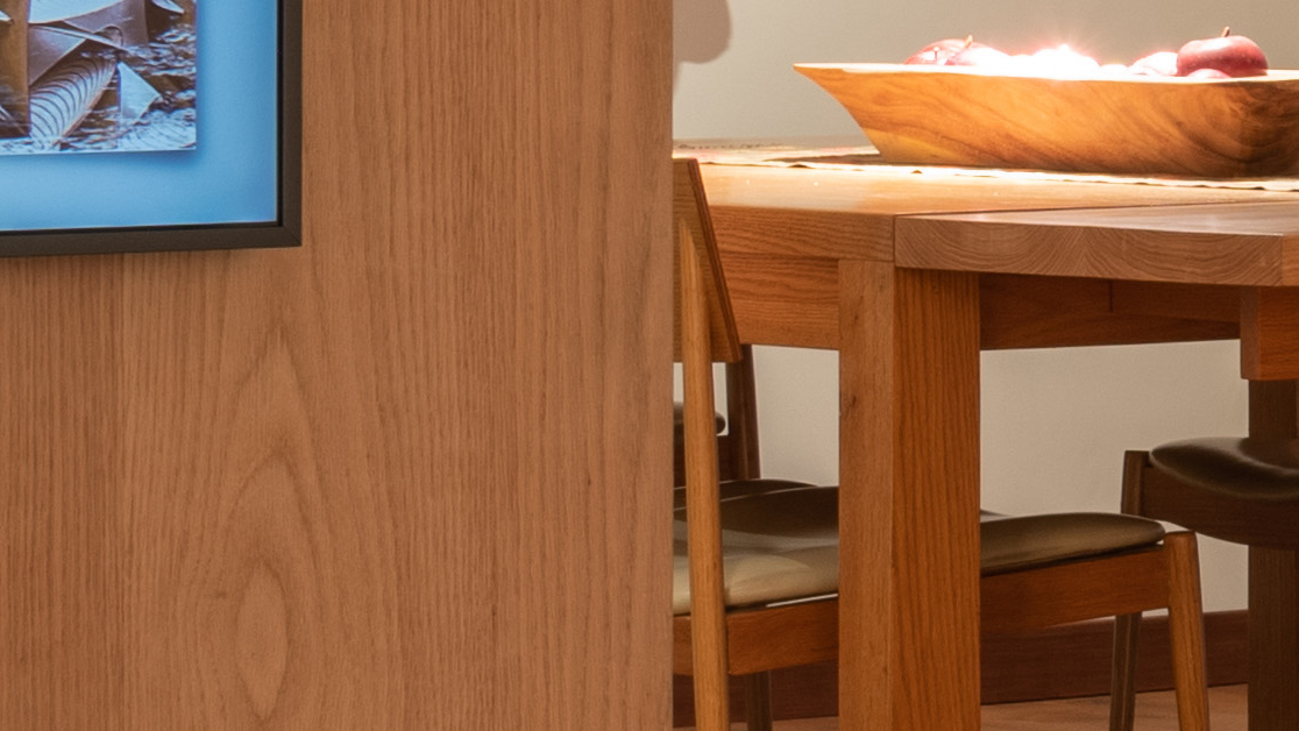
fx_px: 9611
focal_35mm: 279
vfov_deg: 4.4
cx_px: 3812
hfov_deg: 7.0
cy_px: 65
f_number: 11
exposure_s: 15
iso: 80
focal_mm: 36
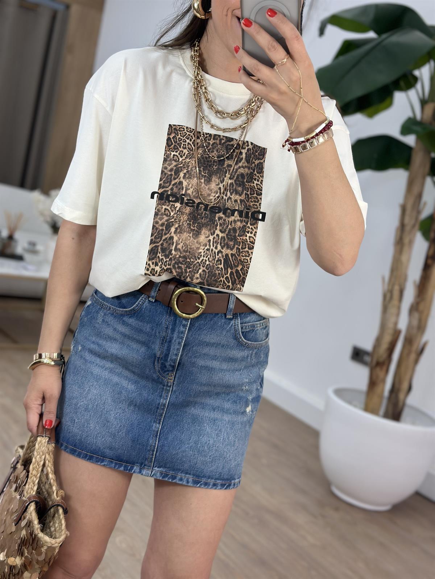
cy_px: 290
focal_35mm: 48
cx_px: 218
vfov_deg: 39.7
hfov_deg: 30.3
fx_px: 804
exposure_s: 1/212
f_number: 1.78
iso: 80
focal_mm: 6.86
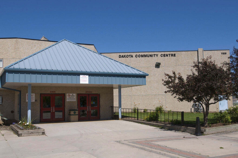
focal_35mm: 39
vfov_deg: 34.1
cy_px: 79
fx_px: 258
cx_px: 119
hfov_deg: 49.6
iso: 200
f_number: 8
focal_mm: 26
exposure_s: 1/800
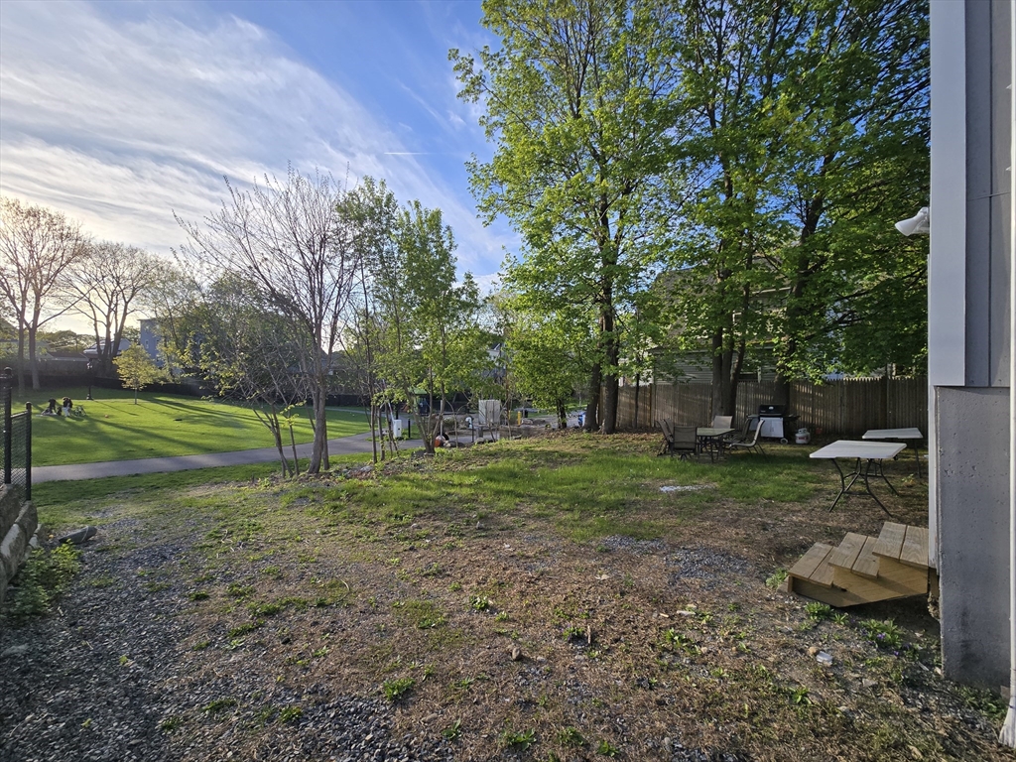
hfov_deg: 106.2
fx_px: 382
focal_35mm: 13
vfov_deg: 89.9
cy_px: 381
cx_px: 508
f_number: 2.2
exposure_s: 1/1199
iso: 50
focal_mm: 2.2
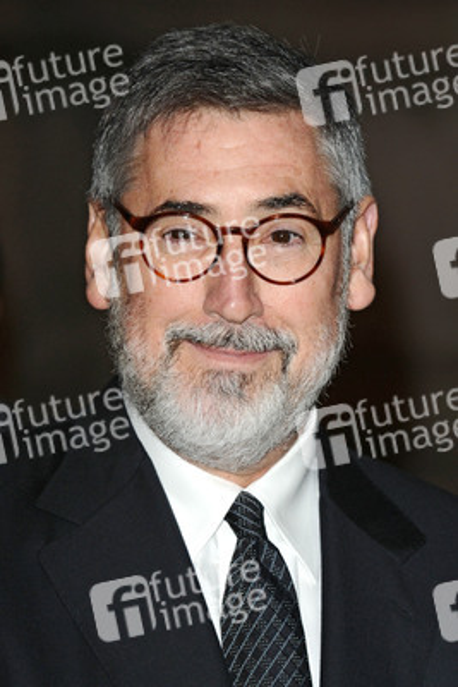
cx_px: 229
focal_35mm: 168
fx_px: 3203
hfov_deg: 8.2
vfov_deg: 12.2
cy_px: 344
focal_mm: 112
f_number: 4.5
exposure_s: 1/160
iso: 320
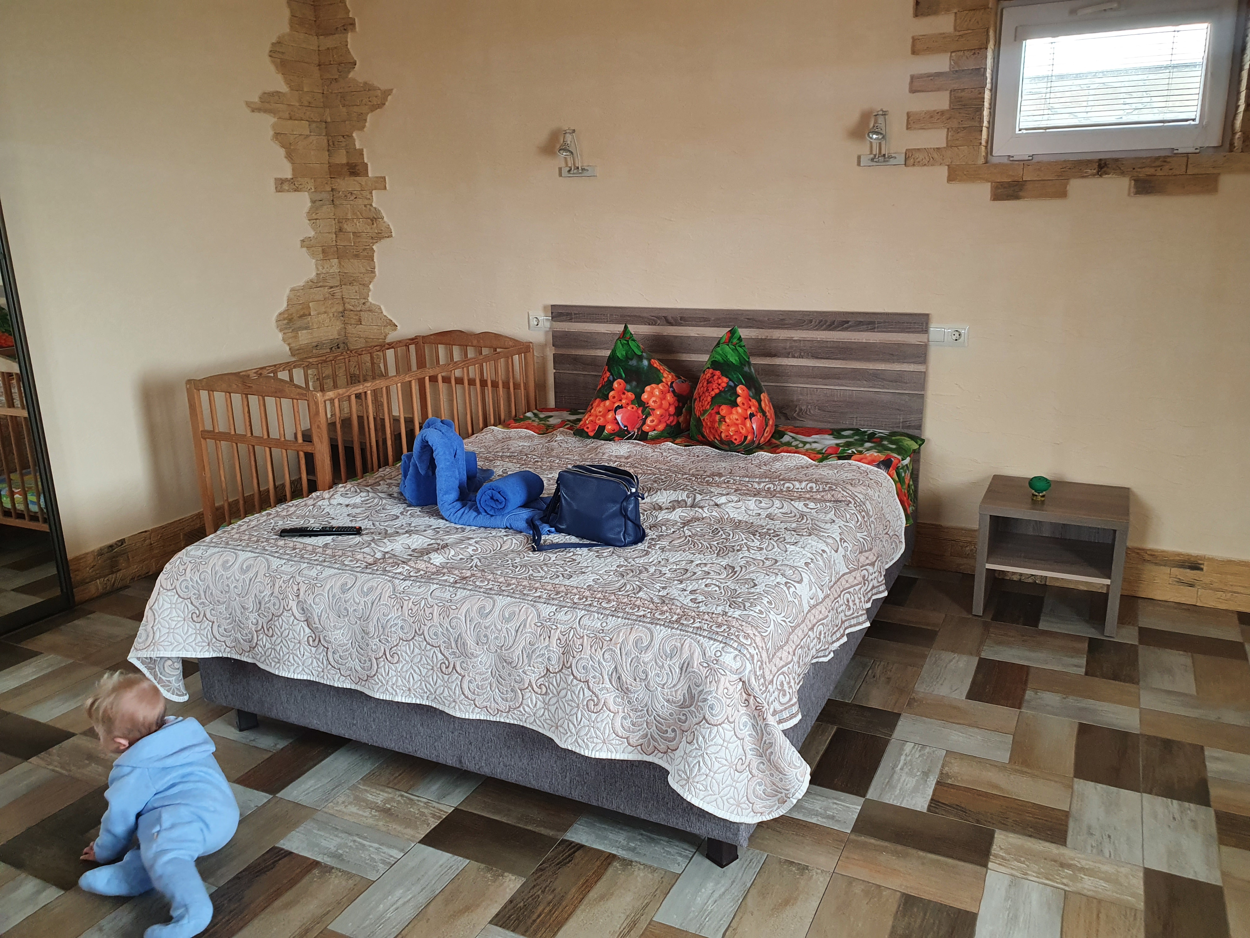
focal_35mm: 26
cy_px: 469
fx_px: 939
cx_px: 625
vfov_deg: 53.1
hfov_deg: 67.3
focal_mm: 4.32
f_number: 2.4
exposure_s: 1/50
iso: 250
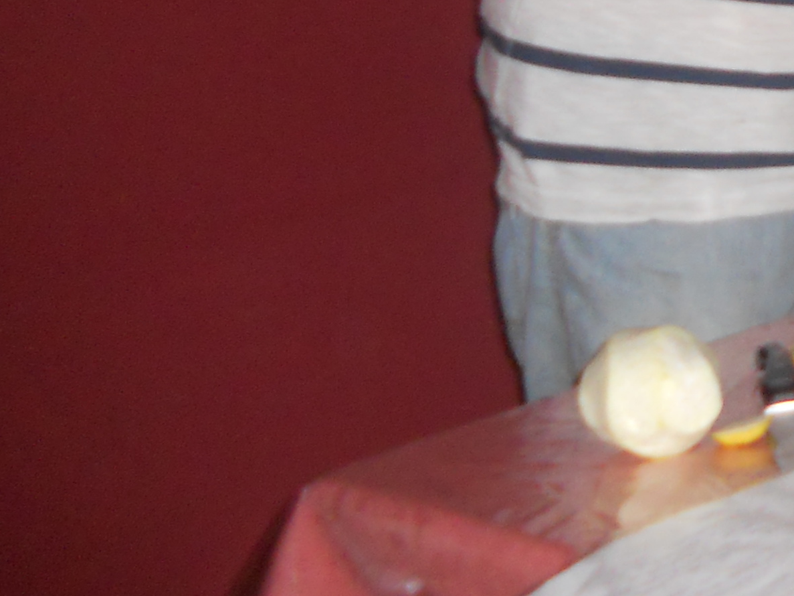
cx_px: 1323
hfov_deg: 18.1
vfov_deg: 15.6
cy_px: -127
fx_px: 2087
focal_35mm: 91
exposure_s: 1/25
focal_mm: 4.9
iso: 200
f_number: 3.2
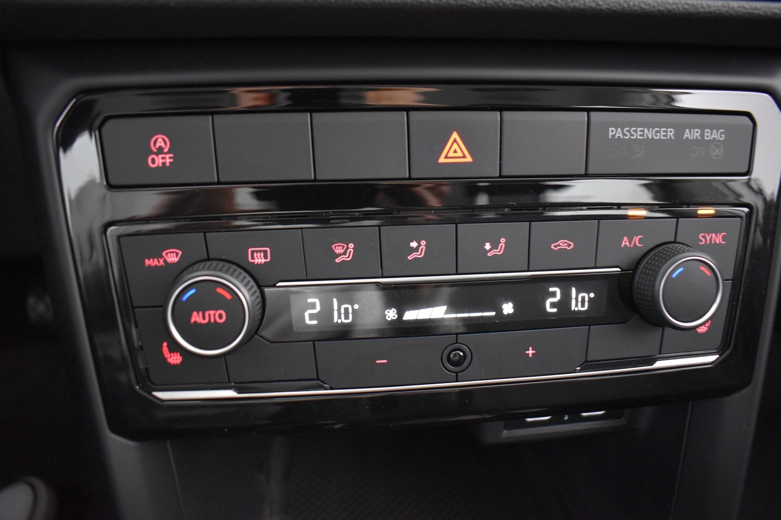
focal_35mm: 27
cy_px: 260
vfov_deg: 47.9
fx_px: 586
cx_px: 390
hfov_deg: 67.4
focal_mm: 18
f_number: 3.5
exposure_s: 1/10
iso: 3200
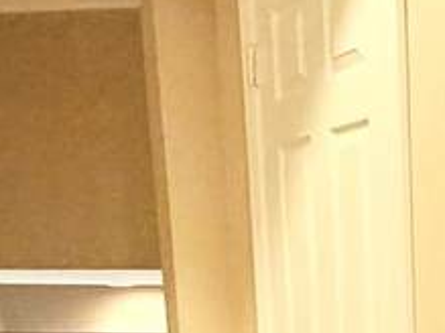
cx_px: 583
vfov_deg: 16.1
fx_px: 1054
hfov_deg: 21.5
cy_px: 528
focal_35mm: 82
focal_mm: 2.22
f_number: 2.2
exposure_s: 1/60
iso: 400
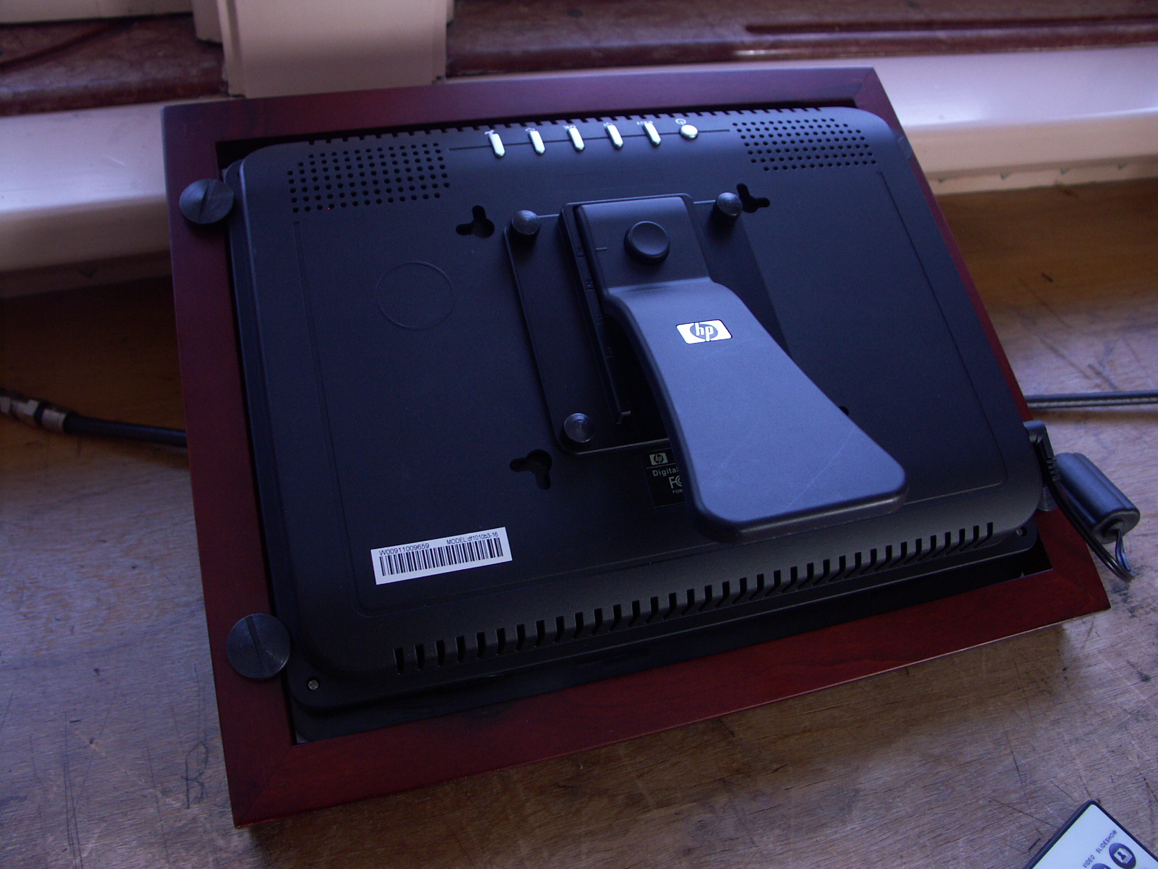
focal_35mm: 28
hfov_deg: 63.4
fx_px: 937
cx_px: 579
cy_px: 434
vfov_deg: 49.7
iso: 100
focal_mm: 7.2
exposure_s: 1/10
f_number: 2.8
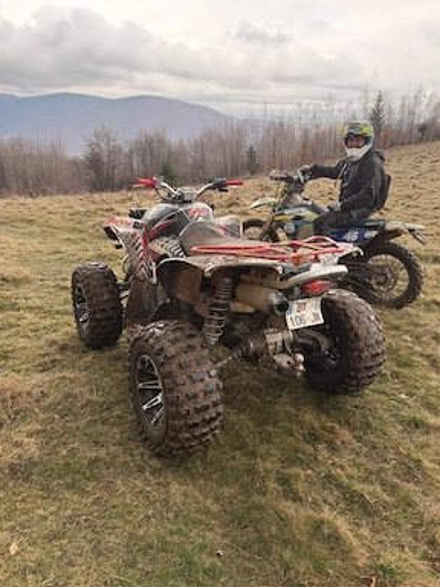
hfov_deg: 54.9
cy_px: 286
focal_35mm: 25
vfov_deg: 69.4
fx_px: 424
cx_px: 223
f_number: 1.78
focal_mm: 6.76
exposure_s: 1/416
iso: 80
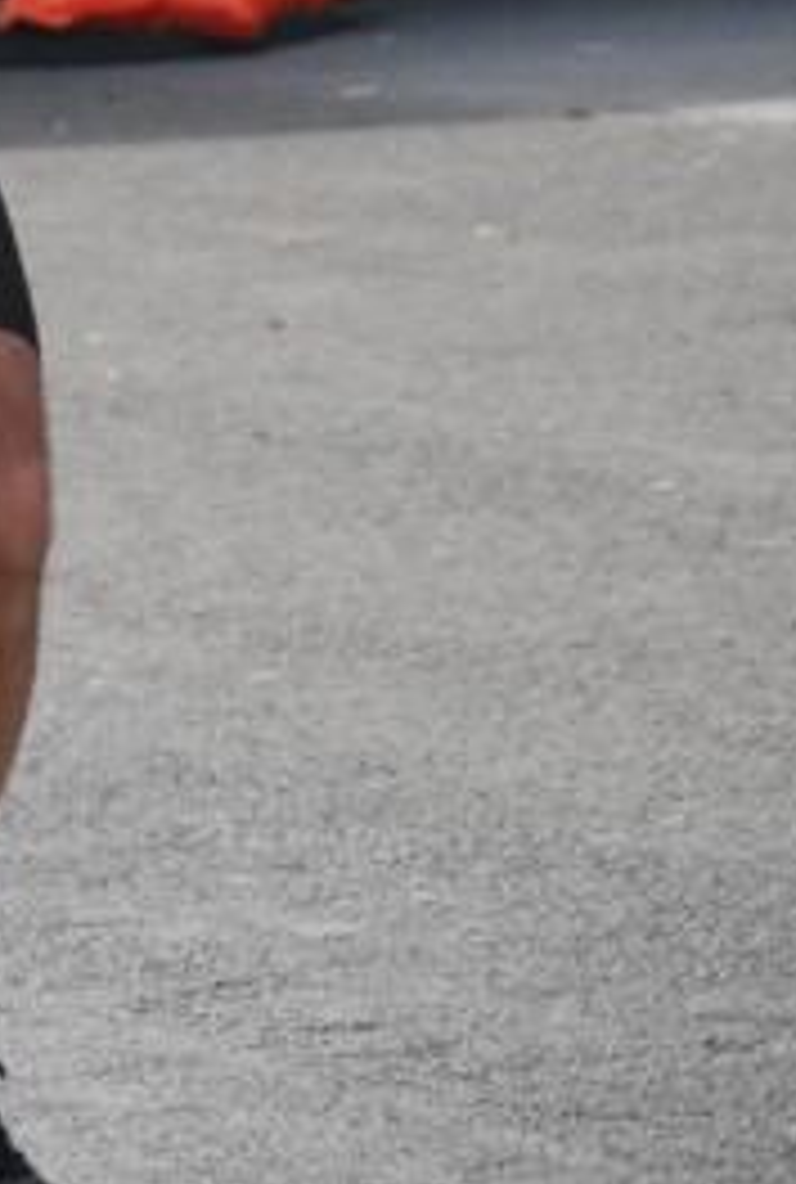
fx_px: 13509
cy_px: -126
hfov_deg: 3.4
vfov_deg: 5.0
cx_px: -65
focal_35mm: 410
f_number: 5.6
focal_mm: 120
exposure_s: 1/800
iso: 1000
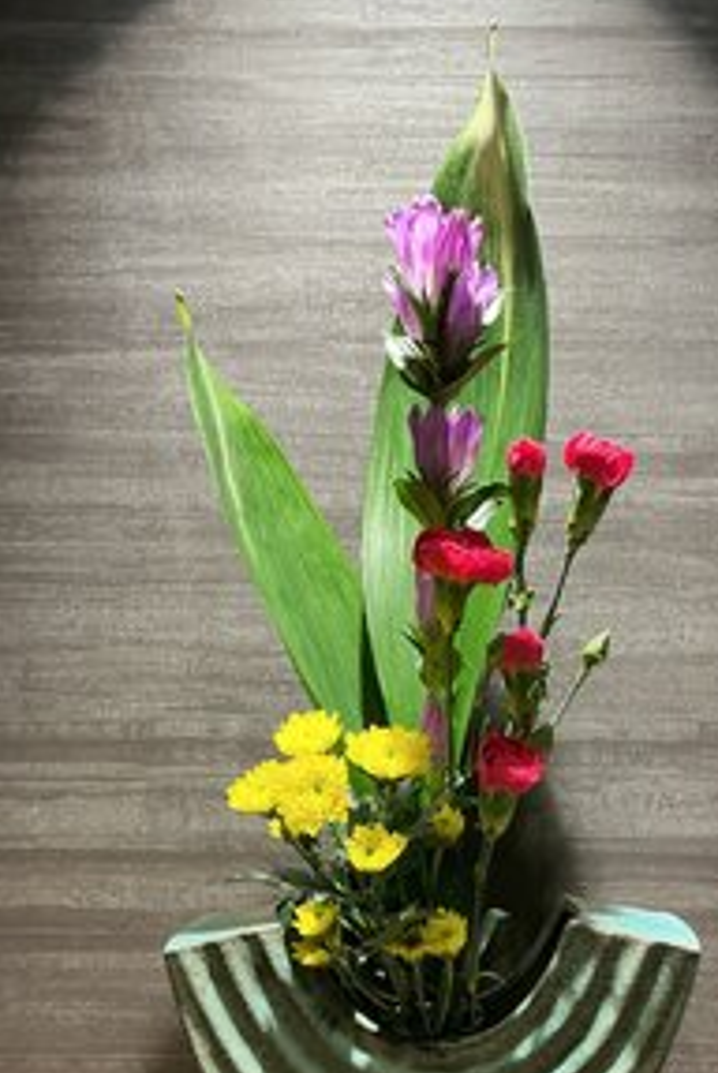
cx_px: 467
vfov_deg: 45.5
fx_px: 1253
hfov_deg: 31.8
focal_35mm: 42
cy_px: 733
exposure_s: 1/50
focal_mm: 3
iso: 100
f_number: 1.8
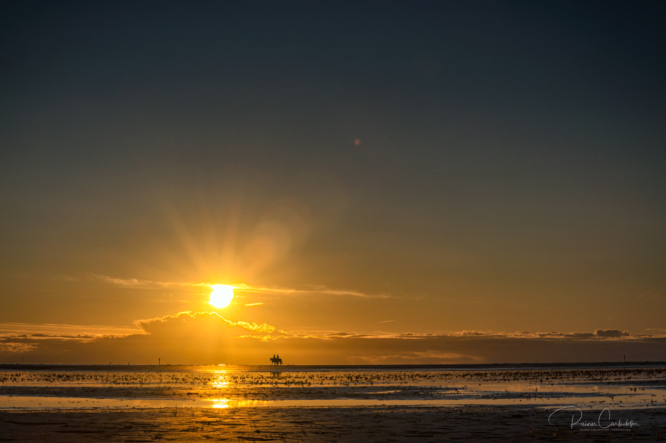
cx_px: 333
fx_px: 1294
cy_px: 222
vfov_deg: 19.4
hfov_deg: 28.9
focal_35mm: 70
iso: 100
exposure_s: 1/125
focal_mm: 70
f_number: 16
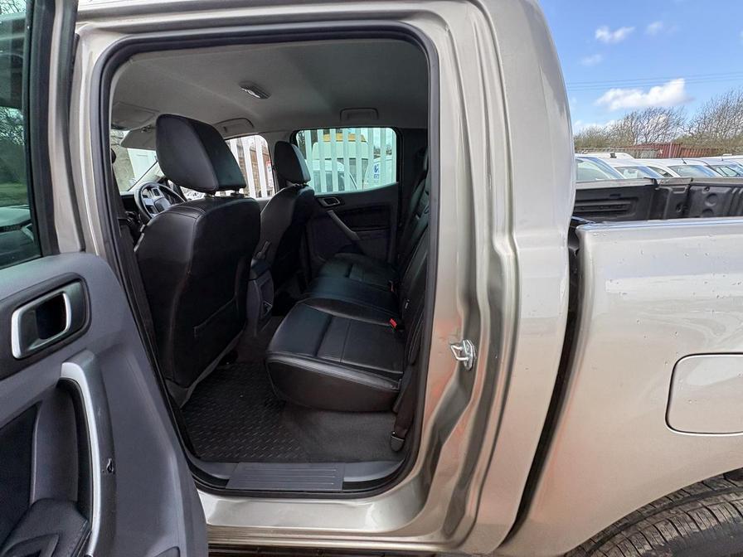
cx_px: 372
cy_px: 278
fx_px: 300
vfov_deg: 85.7
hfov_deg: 102.1
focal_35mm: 14
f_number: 2.2
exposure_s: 1/182
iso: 64
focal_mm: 2.22
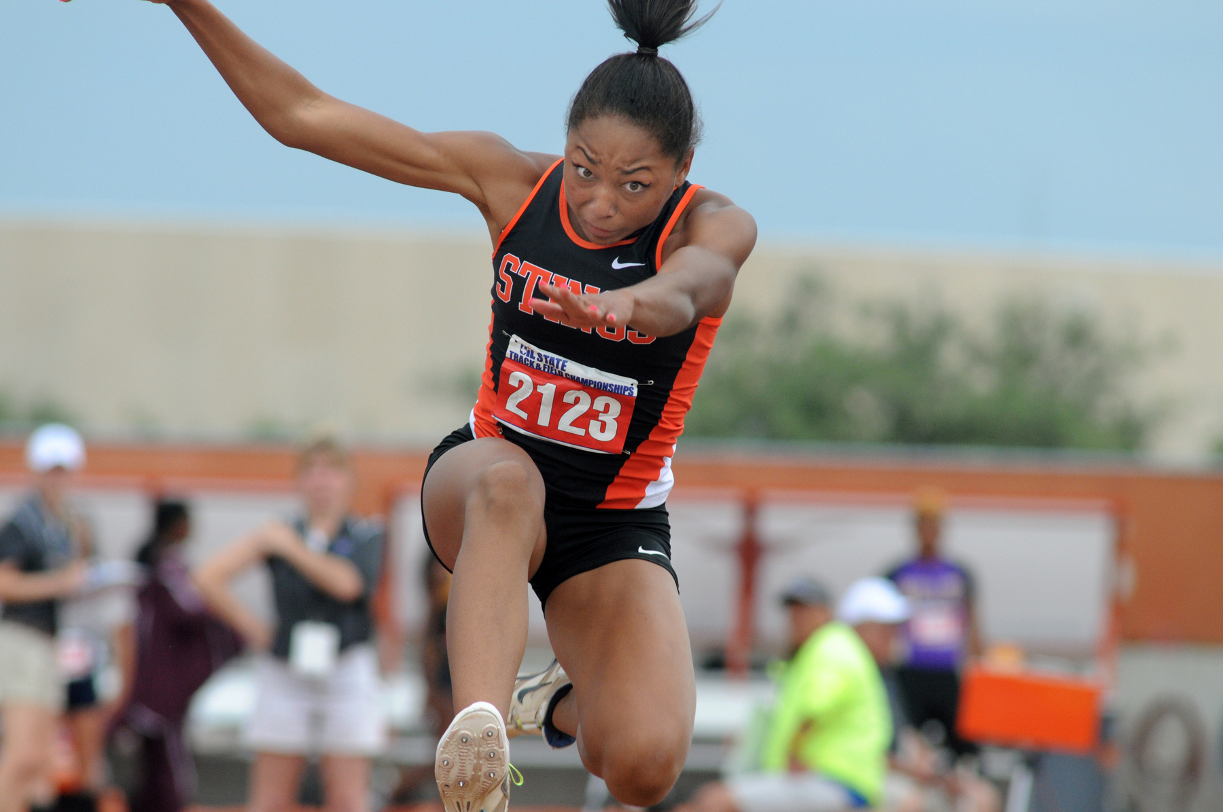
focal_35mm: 450
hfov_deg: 4.6
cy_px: 406
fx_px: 15271
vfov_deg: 3.0
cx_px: 612
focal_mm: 300
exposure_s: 1/1000
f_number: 5.6
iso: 640
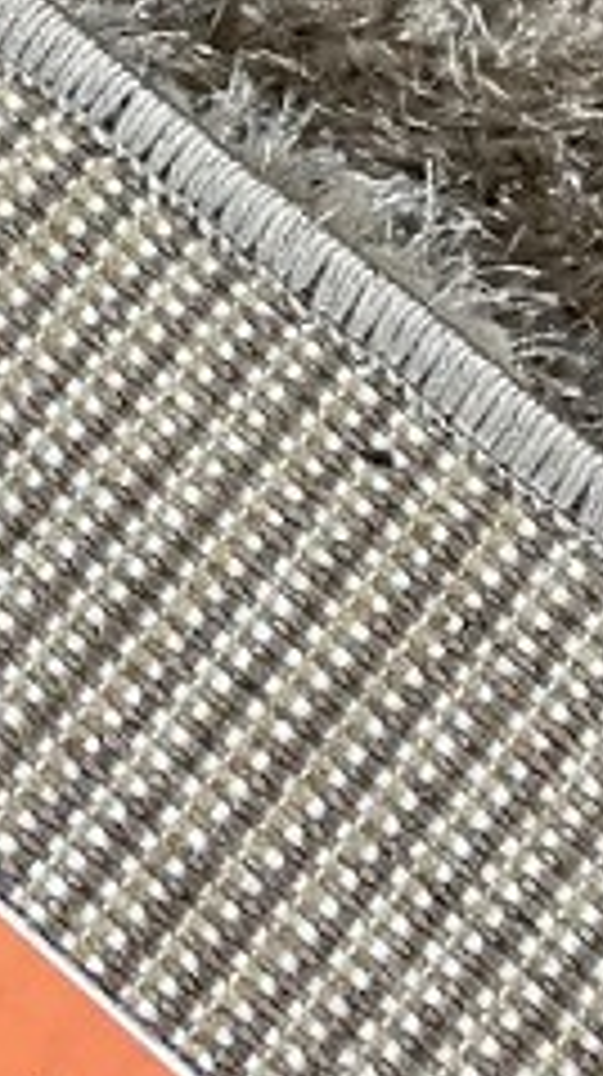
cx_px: -4
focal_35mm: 95
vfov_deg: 21.3
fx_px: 2707
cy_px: -126
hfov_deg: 12.6
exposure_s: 1/100
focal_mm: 4.2
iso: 64
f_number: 1.6
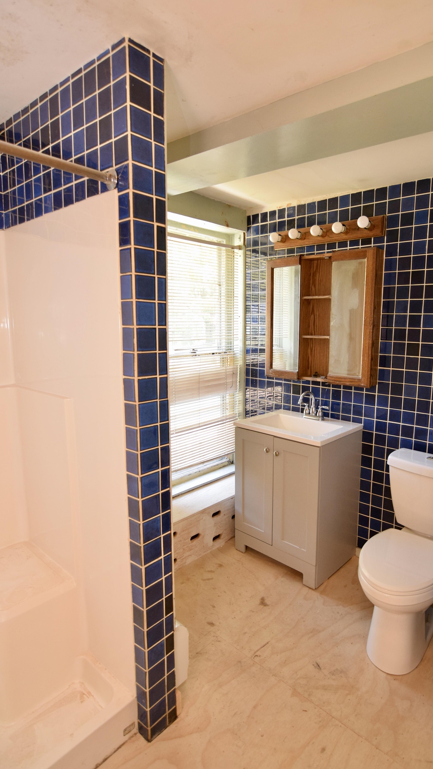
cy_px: 383
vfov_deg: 90.9
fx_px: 379
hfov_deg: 59.0
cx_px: 263
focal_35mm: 19
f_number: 3.2
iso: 800
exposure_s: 1/60
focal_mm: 11
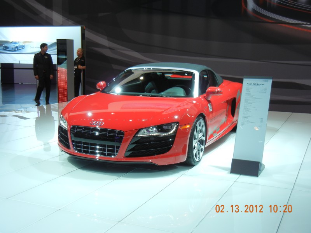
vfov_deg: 32.2
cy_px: 116
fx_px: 404
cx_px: 156
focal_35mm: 45
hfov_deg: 42.1
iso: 180
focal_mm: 8.1
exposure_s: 1/60
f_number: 3.8
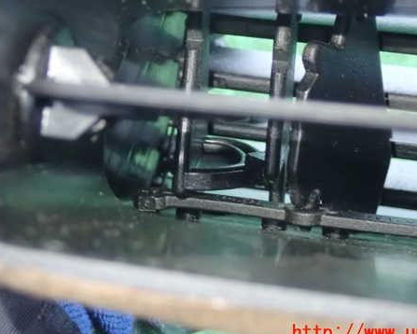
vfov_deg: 16.5
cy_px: 135
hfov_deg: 20.6
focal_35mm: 93
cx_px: 223
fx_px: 1148
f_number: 3.9
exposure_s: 1/15
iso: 1600
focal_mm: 12.73
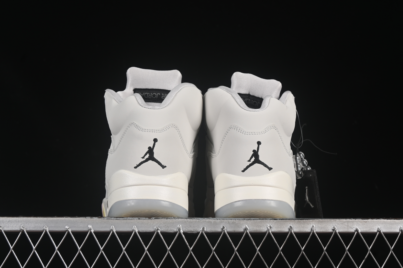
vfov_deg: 18.2
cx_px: 202
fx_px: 840
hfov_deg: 27.0
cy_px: 134
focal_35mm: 75
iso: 160
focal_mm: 50
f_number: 8
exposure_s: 1/80
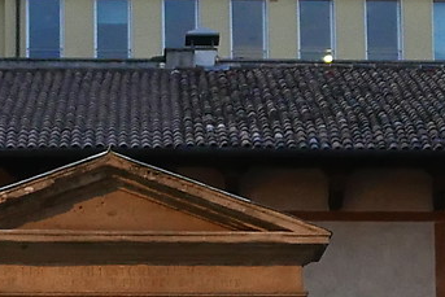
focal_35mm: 231
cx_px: 106
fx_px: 2856
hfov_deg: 8.9
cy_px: 362
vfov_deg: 5.9
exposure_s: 1/40
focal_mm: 14.9
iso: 800
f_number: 2.2
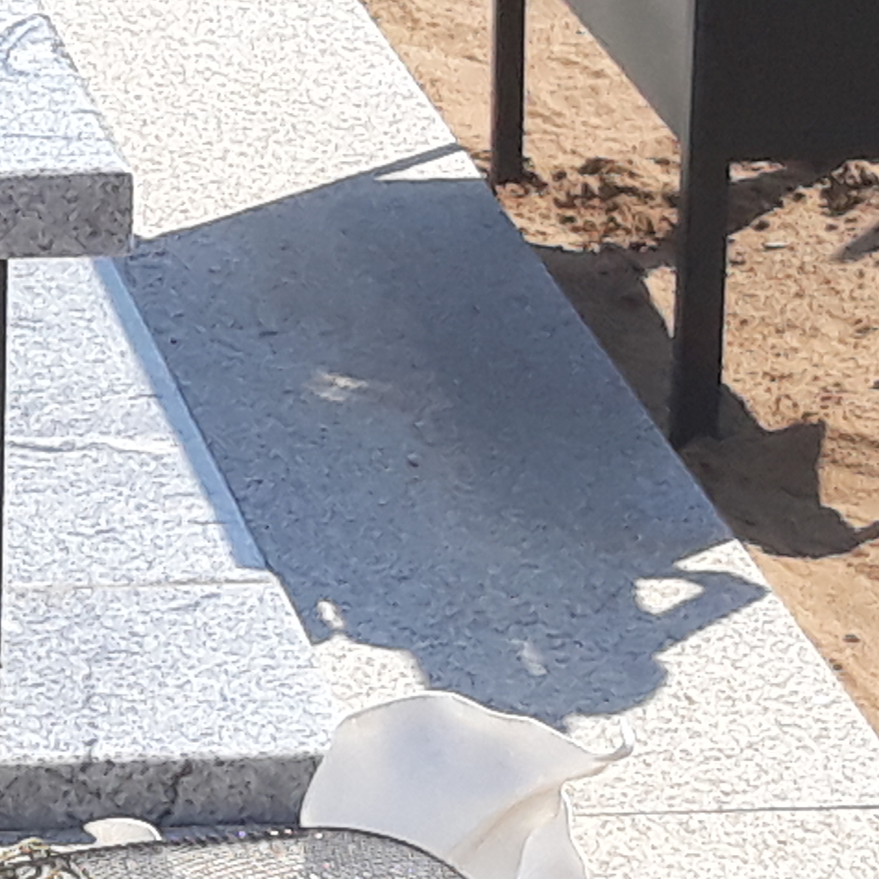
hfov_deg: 19.1
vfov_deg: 22.1
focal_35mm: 77
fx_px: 2212
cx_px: -517
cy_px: 142
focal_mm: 3.71
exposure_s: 1/1431
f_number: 1.7
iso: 40
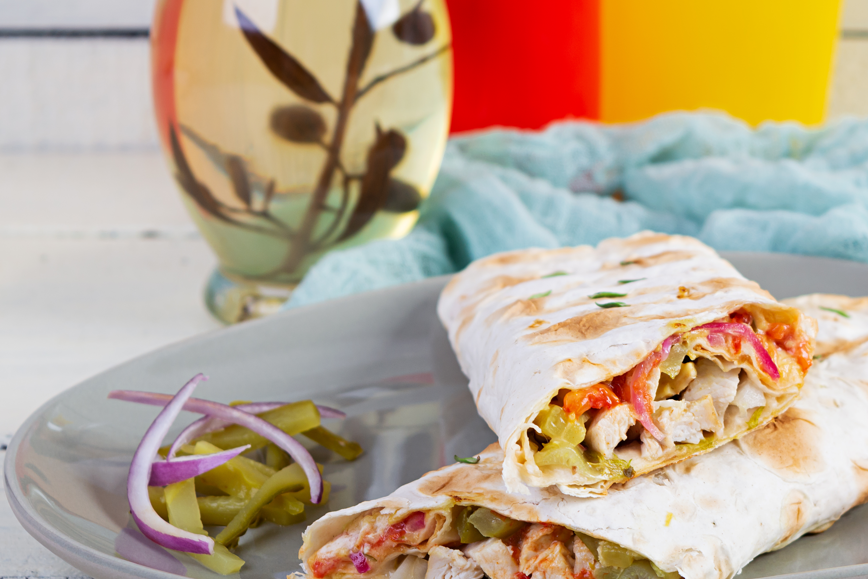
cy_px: 322
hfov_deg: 15.7
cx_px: 636
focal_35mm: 130
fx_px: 3134
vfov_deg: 10.5
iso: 100
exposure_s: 1/160
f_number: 7.1
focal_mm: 52
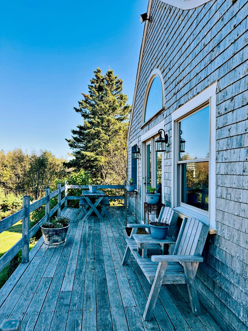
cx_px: 124
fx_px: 229
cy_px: 166
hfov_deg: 56.8
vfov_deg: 71.6
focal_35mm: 24
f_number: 1.78
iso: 80
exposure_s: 1/1395
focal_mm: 6.76
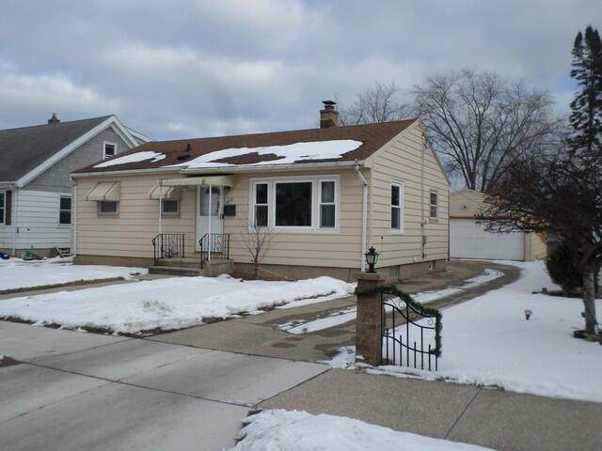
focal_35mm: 30
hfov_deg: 60.0
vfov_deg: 46.8
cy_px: 226
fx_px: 522
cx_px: 301
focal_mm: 5.5
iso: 80
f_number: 2.7
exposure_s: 1/1500
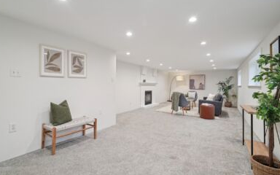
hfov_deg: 94.3
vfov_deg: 68.0
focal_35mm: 17
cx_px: 136
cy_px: 88
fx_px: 130
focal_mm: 16
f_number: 8
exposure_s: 1/30
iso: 1600
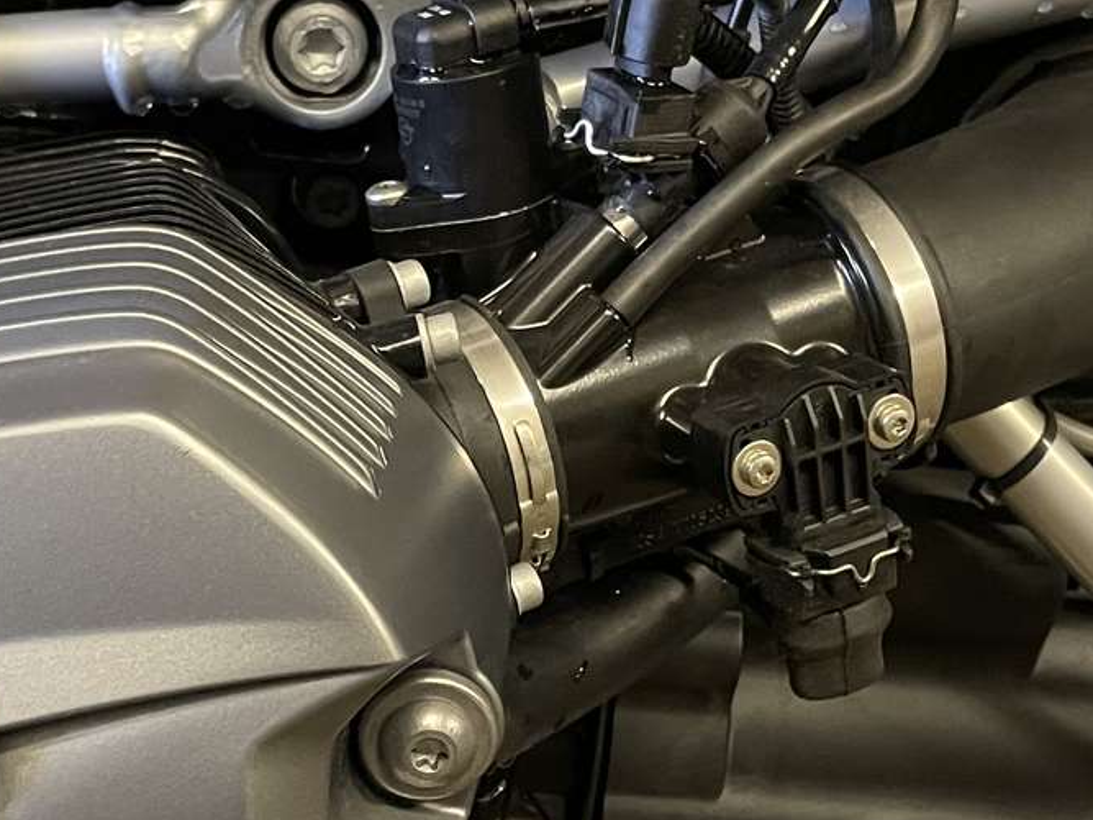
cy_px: 546
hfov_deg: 24.9
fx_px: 2462
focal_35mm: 78
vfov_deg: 18.8
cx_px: 385
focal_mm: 4.2
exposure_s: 1/25
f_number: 1.6
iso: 500
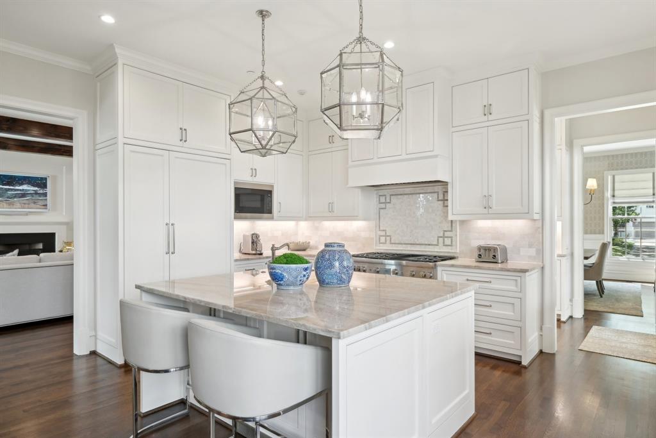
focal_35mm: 20
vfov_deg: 61.9
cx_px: 328
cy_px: 219
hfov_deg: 84.0
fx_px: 364
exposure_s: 1/30
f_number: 8
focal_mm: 20
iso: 400
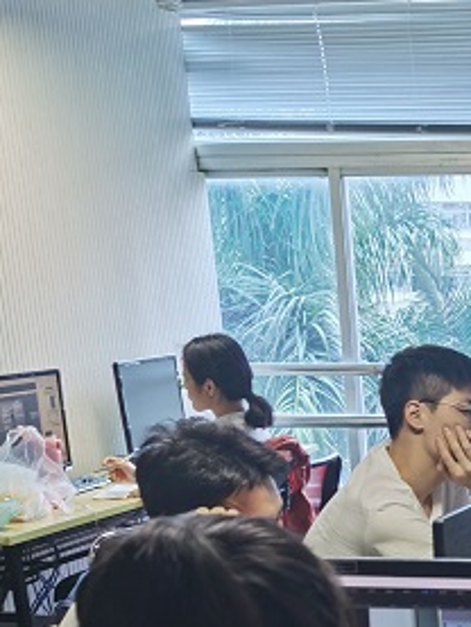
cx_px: 666
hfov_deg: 17.4
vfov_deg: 23.6
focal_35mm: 78
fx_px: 1414
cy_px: 670
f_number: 1.6
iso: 50
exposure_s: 1/141
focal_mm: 5.56
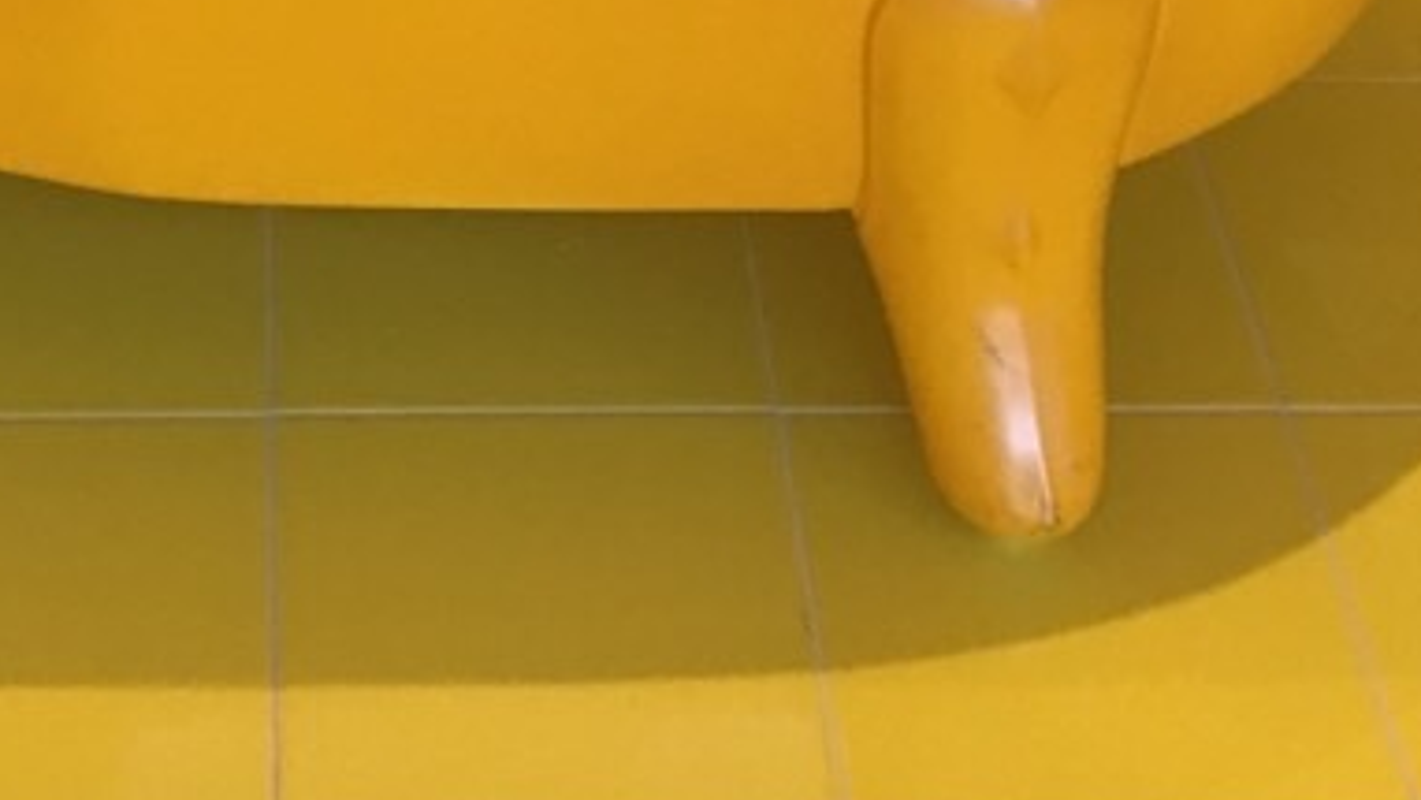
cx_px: 257
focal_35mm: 106
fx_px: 3995
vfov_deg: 9.6
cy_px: -1369
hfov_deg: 19.9
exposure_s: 1/30
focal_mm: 4.15
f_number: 2.2
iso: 40
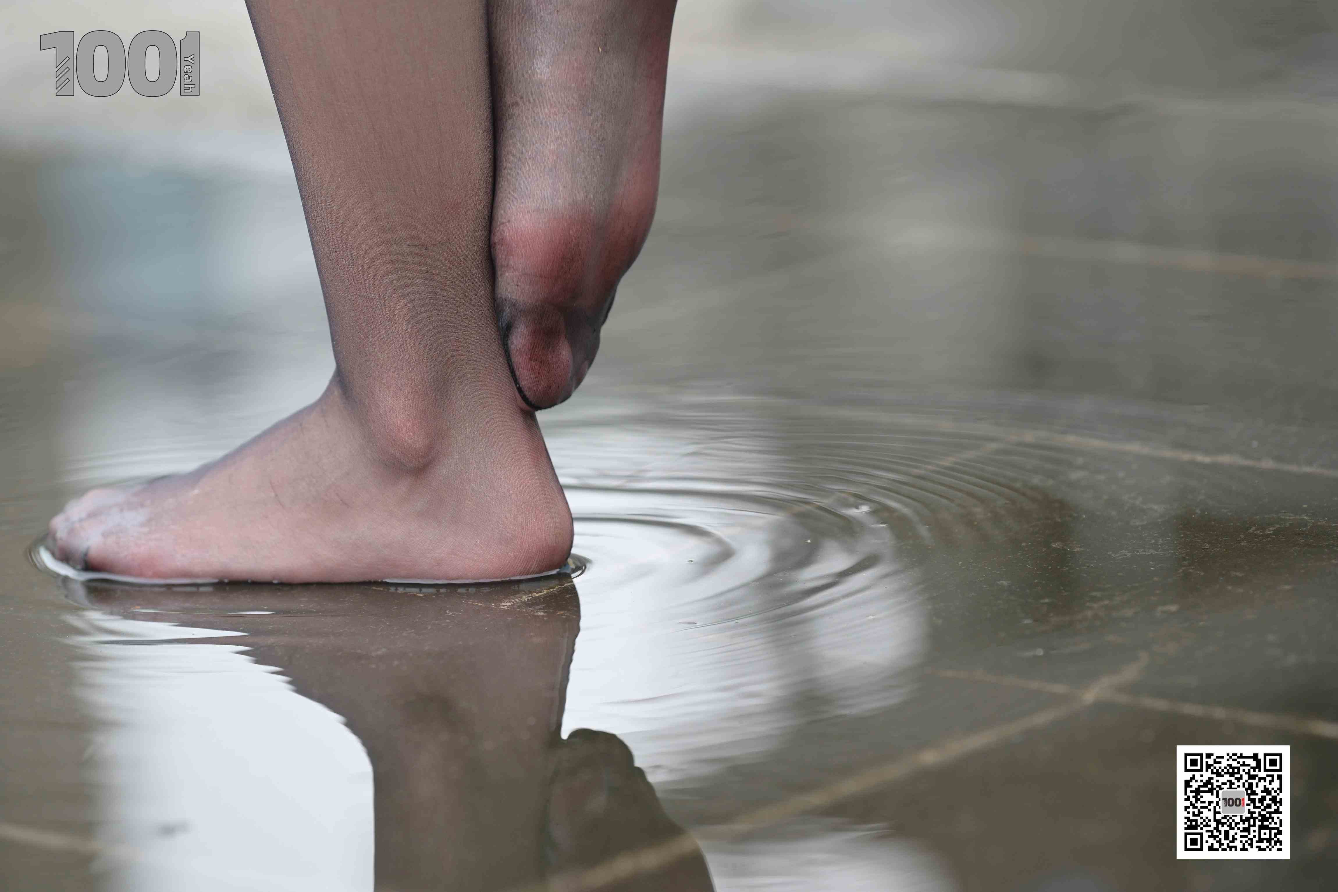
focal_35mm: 200
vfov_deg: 6.9
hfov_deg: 10.3
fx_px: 7433
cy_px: 446
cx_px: 669
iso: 200
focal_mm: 200
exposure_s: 1/320
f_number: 4
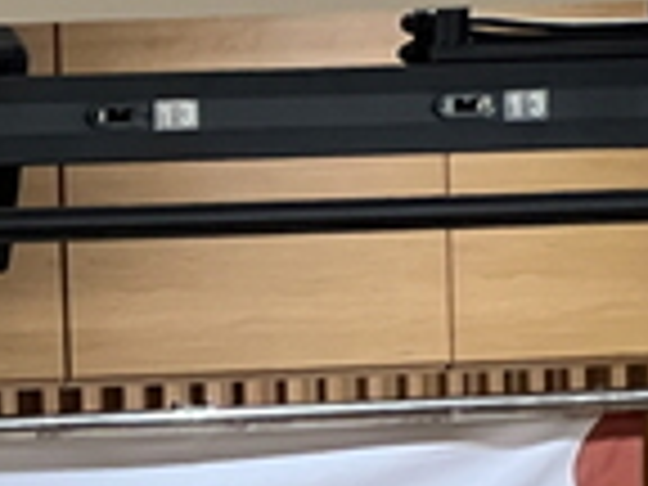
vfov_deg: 3.9
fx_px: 7001
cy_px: 1069
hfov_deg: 5.2
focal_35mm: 374
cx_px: -675
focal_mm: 9
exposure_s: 1/60
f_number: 2.8
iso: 500
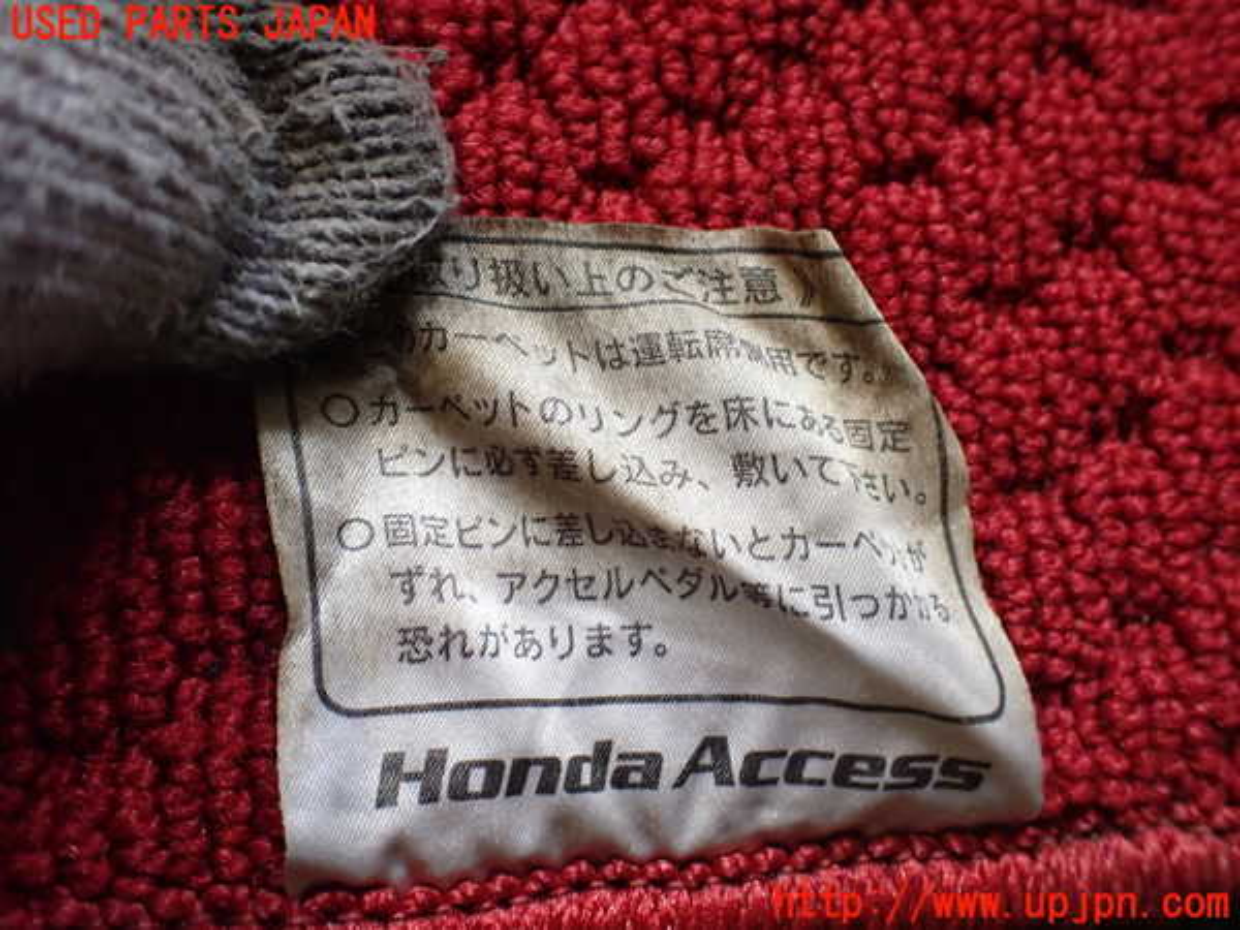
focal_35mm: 30
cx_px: 620
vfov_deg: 46.8
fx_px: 1075
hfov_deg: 60.0
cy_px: 465
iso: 800
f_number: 2.3
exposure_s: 1/80
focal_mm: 5.4
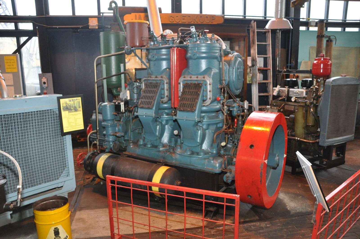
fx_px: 270
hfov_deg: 67.5
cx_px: 180
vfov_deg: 47.8
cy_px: 120
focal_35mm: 27
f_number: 4
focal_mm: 18
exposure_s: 1/60
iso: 800
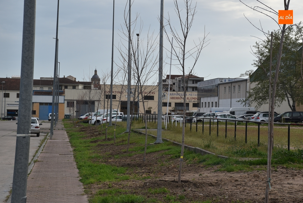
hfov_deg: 18.2
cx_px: 152
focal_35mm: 112
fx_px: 948
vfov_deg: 12.2
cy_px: 102
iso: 250
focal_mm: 75
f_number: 8
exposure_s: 1/250
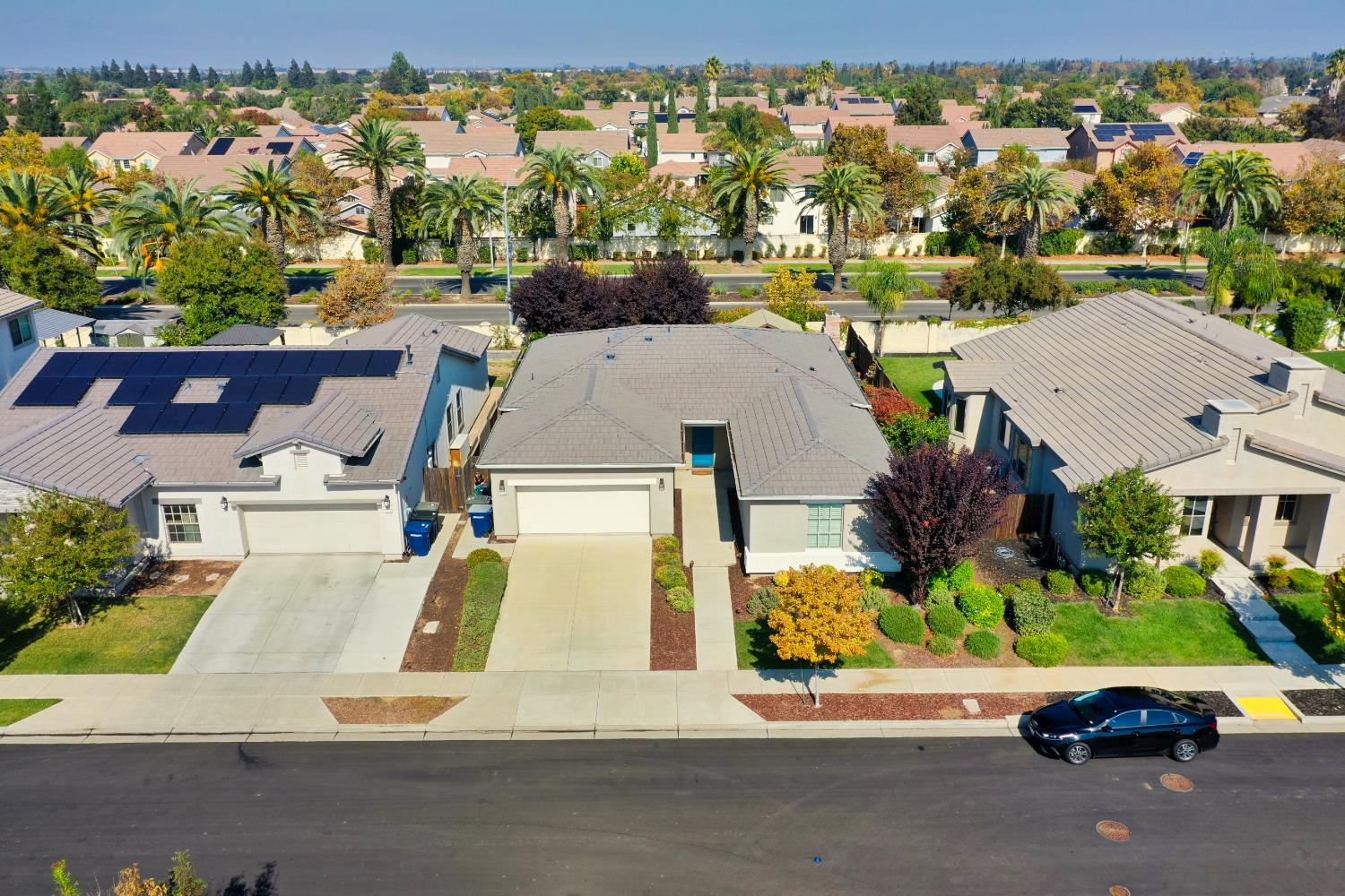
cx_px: 672
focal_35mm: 28
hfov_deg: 65.5
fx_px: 1046
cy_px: 448
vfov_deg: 46.4
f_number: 5.6
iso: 100
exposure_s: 1/500
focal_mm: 10.26
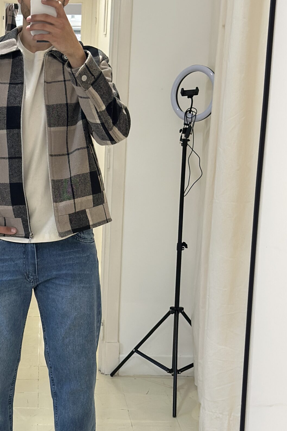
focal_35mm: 81
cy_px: 221
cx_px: 34
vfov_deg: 25.1
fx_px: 969
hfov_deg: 16.7
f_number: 1.78
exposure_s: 1/100
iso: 160
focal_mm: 6.86
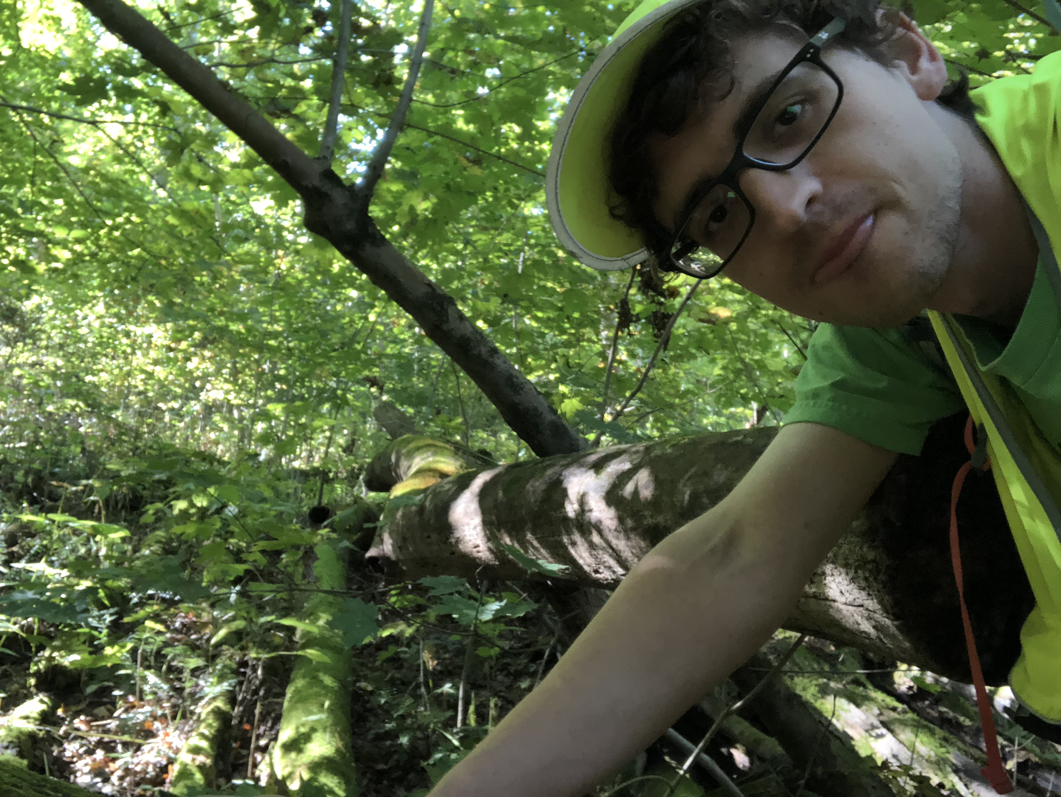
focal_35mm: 32
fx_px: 981
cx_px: 530
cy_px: 398
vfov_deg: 44.2
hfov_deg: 56.8
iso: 100
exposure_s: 1/60
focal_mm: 2.87
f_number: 2.2
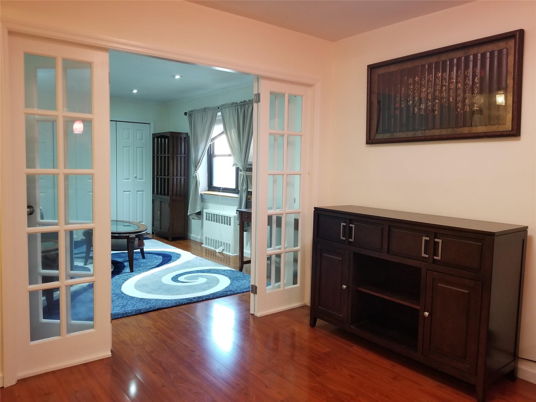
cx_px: 268
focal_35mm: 26
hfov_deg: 67.3
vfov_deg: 53.1
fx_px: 403
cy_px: 201
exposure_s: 1/24
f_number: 1.7
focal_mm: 4.25
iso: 250
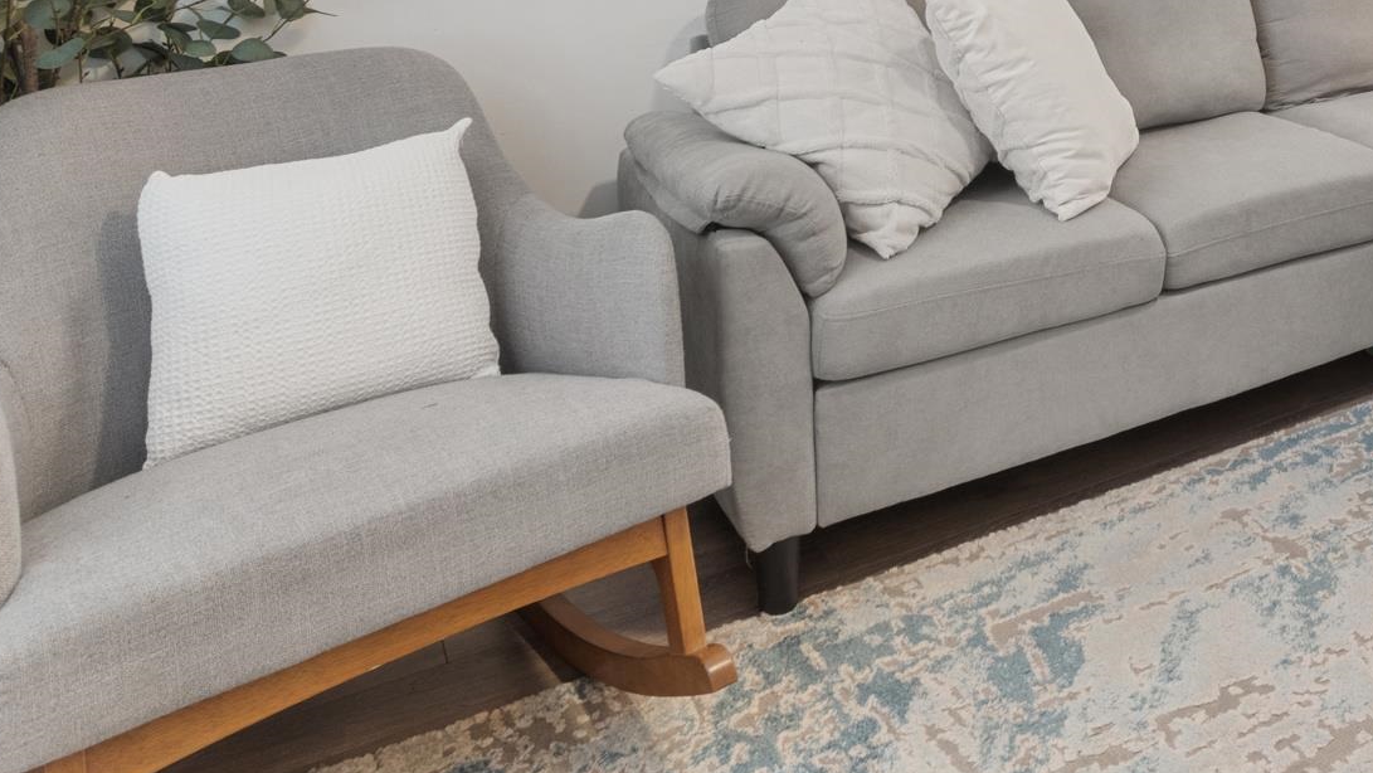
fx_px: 1311
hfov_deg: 47.2
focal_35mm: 36
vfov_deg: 28.2
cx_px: 1333
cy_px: -181
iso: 200
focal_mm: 10
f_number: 8
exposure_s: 1/1.25
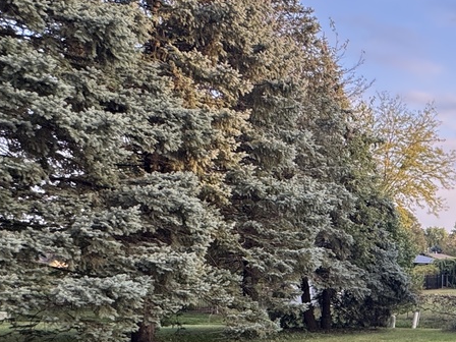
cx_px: 587
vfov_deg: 30.2
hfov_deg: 32.2
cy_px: 333
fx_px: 593
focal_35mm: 45
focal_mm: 2.22
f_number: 2.2
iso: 64
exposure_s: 1/99
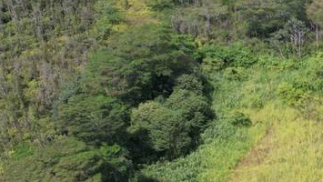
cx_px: 359
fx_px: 711
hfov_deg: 23.9
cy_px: 217
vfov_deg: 14.1
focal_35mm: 83
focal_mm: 8.38
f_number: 2.8
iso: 100
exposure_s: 1/1600
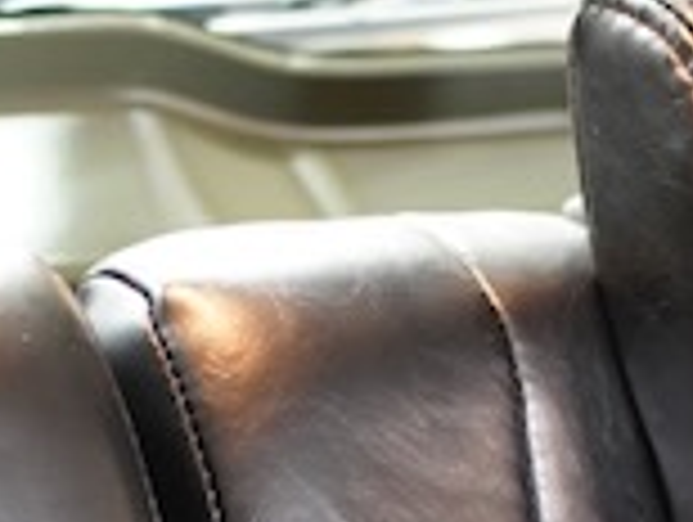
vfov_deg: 6.7
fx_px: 4371
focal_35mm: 218
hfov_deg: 9.0
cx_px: 724
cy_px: 958
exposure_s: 1/10
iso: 800
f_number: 1.4
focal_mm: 35
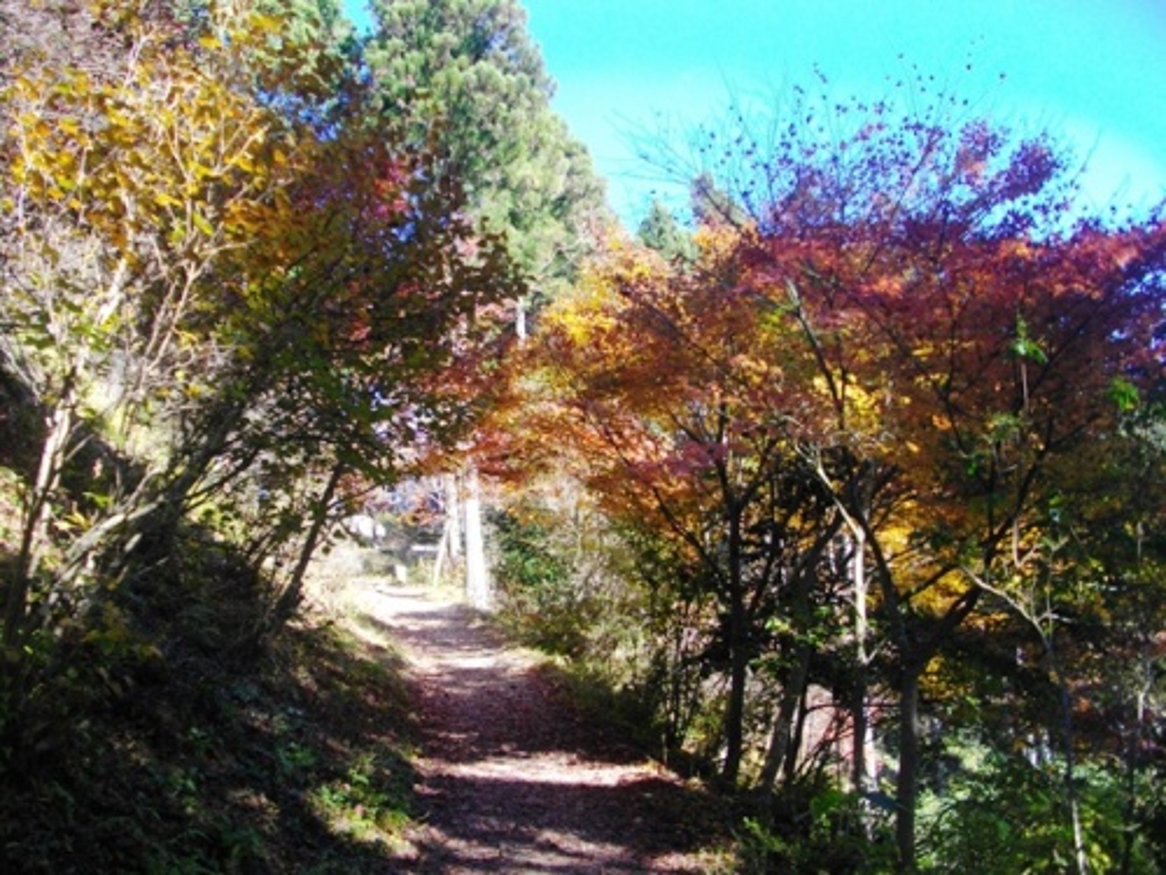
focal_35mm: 32
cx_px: 583
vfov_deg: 44.2
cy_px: 438
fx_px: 1078
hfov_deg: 56.8
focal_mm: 5.7
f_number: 2.9
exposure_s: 1/200
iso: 100
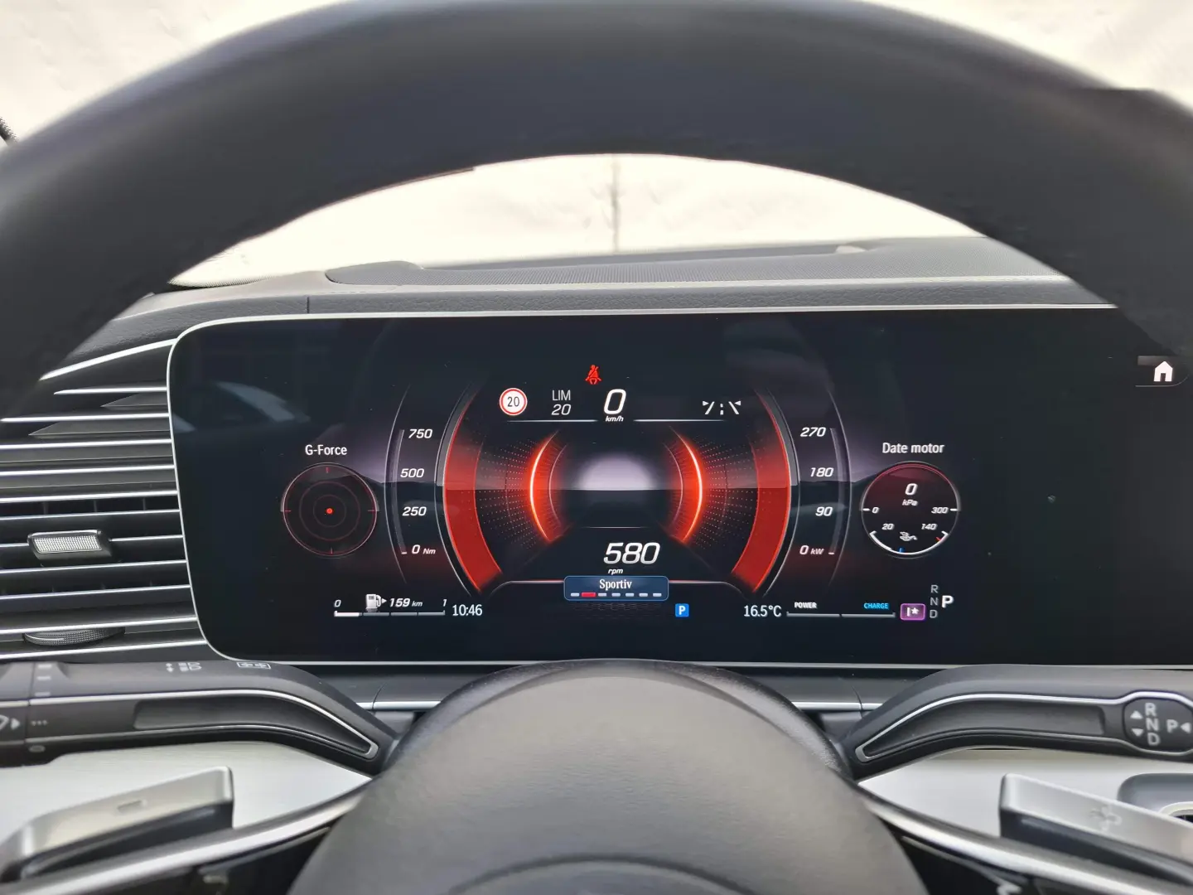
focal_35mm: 23
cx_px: 596
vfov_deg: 58.9
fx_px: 793
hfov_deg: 73.9
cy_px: 448
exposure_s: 1/126
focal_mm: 5.54
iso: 50
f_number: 1.8
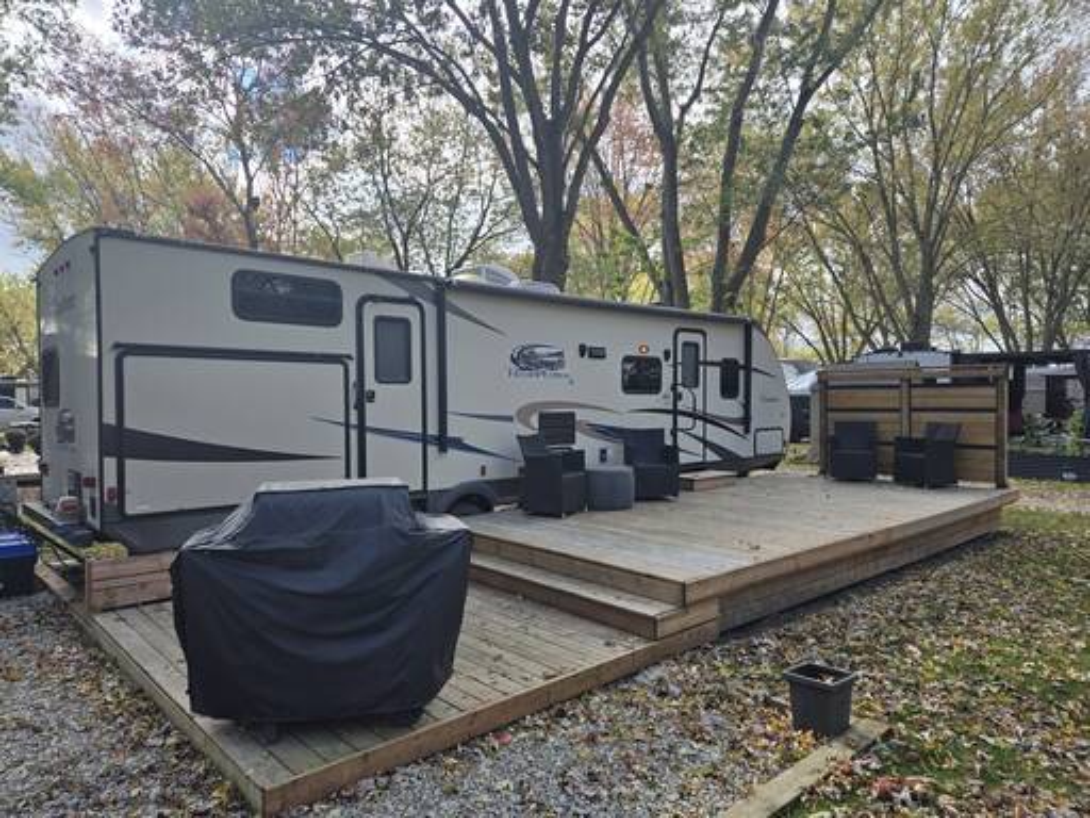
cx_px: 545
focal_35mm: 23
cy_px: 409
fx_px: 724
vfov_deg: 58.9
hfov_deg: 73.9
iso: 25
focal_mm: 5.4
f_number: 1.8
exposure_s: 1/682
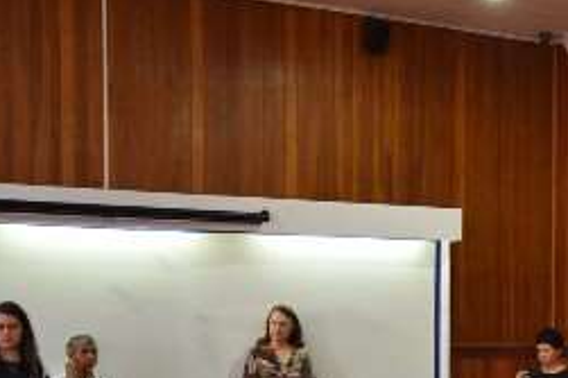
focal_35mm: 86
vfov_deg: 15.6
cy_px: 373
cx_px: 524
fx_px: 1356
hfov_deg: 23.0
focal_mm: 24
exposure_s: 1/60
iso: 400
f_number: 4
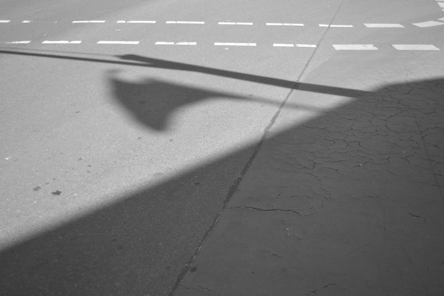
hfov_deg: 53.1
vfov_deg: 36.9
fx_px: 444
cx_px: 222
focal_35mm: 36
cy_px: 148
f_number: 4.5
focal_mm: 24
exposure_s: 1/250
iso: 100
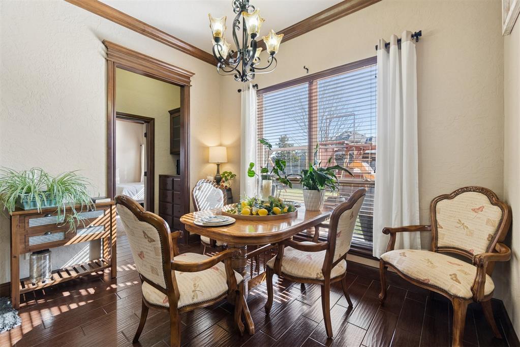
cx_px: 260
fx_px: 217
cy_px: 174
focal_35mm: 15
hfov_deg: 100.4
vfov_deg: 77.3
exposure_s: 1/60
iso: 200
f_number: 6.3
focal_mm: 10
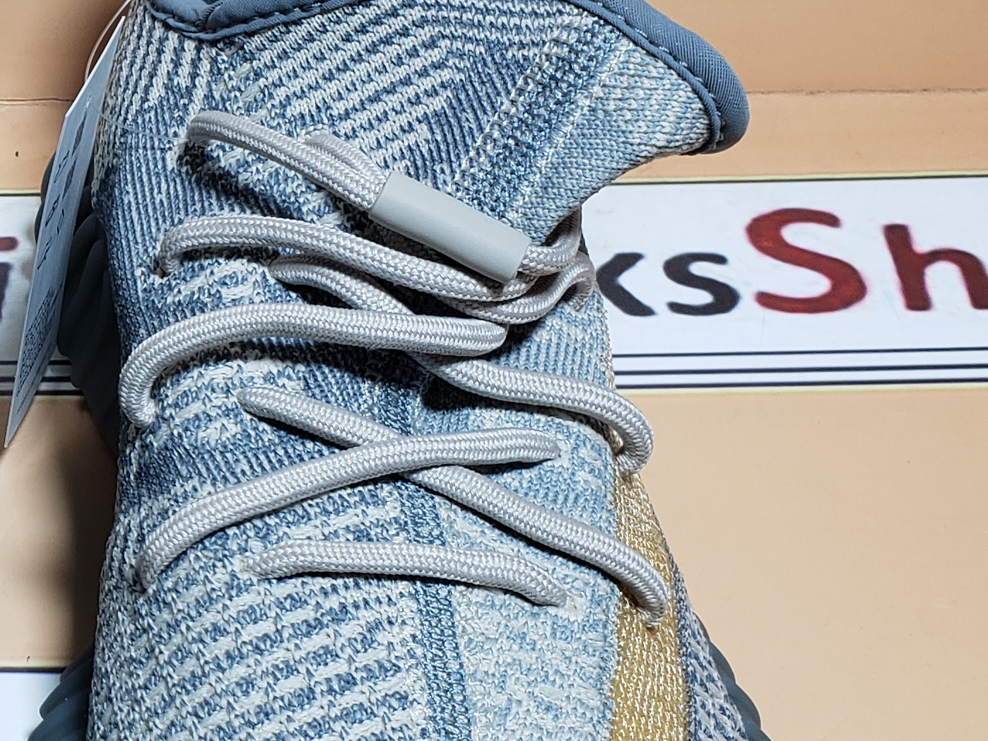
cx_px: -232
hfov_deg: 23.5
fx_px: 2140
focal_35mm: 75
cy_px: 422
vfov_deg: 19.6
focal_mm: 4.3
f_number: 2.4
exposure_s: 1/147
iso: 50
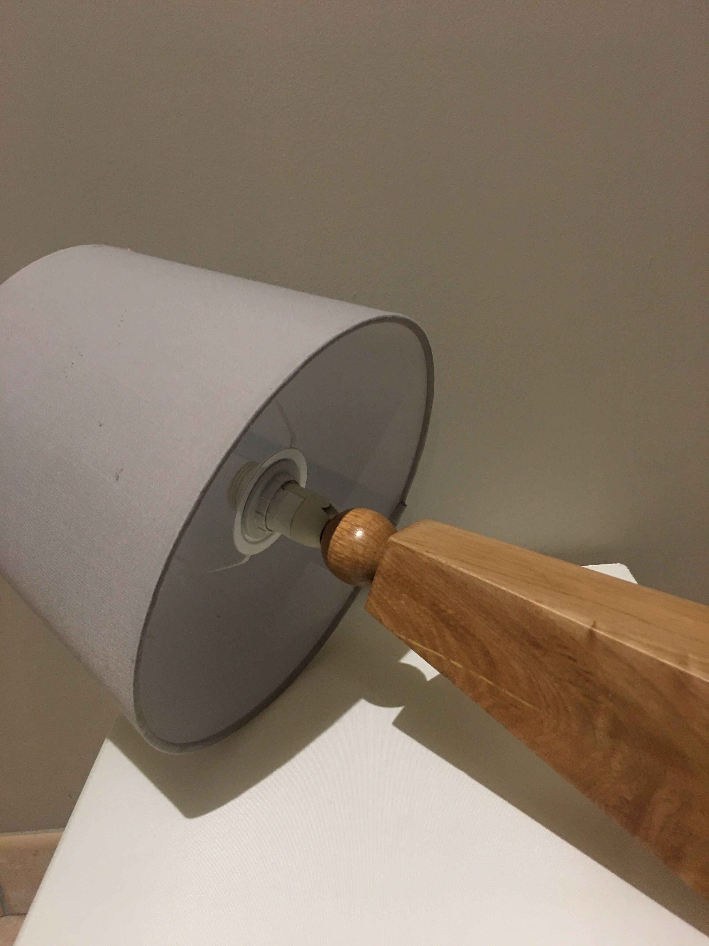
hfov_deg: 48.2
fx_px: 792
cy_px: 473
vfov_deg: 61.7
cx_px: 354
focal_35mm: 29
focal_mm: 4.15
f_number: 2.2
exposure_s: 1/8
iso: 100
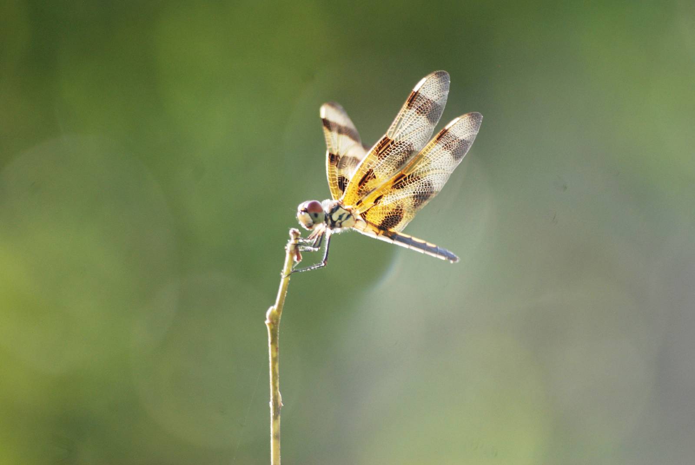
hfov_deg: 5.7
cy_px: 232
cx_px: 348
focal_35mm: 360
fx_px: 6958
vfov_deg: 3.8
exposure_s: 1/400
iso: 400
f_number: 5.3
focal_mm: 240
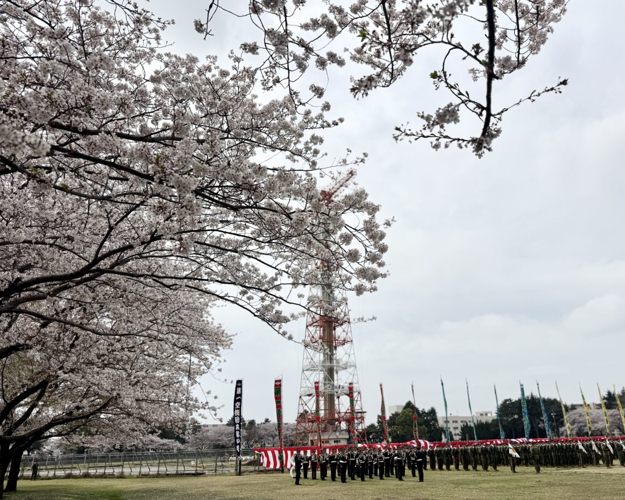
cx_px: 345
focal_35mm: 26
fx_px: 481
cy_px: 250
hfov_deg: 65.9
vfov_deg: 55.0
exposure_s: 1/12346
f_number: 1.78
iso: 64
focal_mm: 6.76
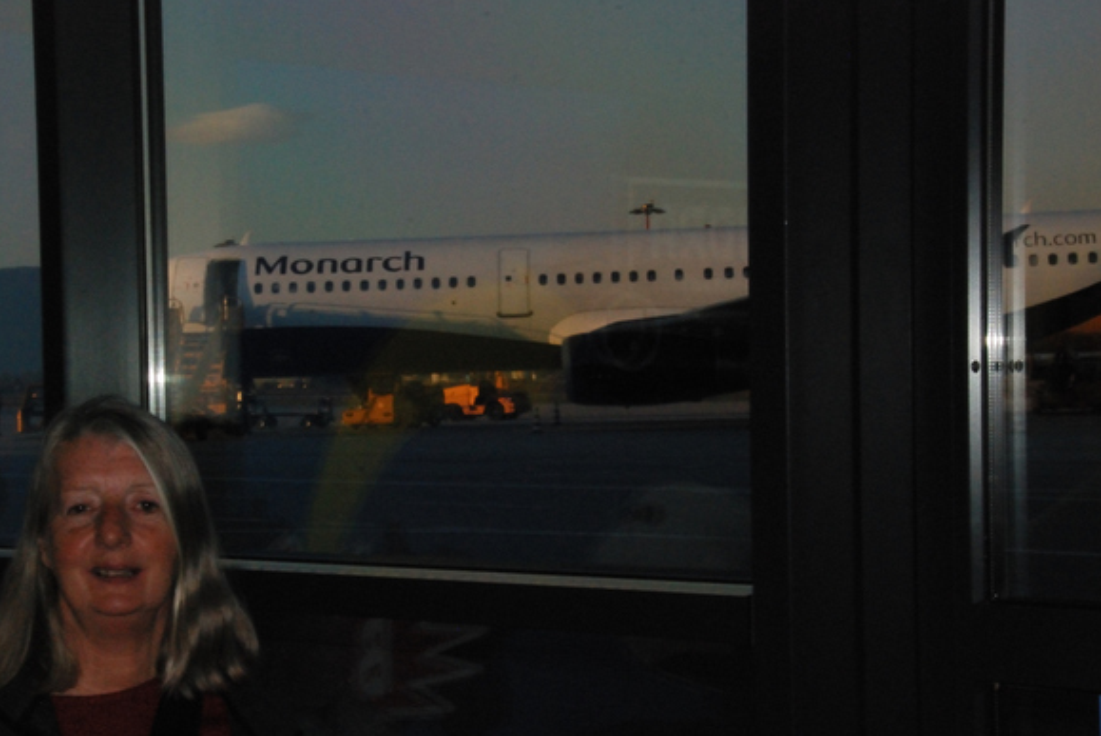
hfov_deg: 23.3
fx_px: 2663
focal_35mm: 87
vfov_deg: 15.7
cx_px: 462
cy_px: 424
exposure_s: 1/60
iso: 1600
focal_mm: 48
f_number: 29
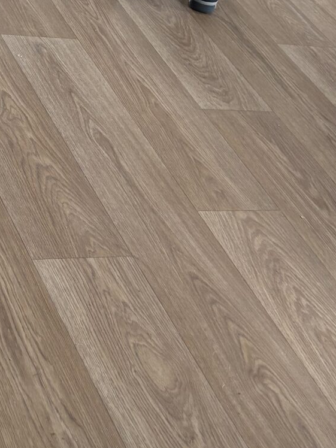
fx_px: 1152
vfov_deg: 21.5
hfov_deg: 16.4
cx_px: 55
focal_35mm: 89
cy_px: 34
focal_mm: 5.96
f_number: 1.6
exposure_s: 1/80
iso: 125
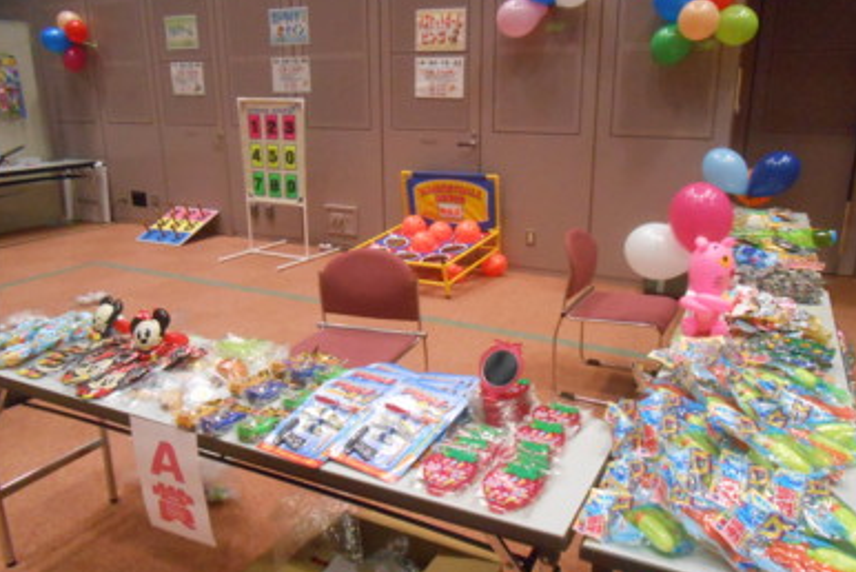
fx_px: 666
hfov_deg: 65.4
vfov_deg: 46.5
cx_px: 437
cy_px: 282
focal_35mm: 28
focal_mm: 4.6
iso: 800
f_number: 3.5
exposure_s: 1/60
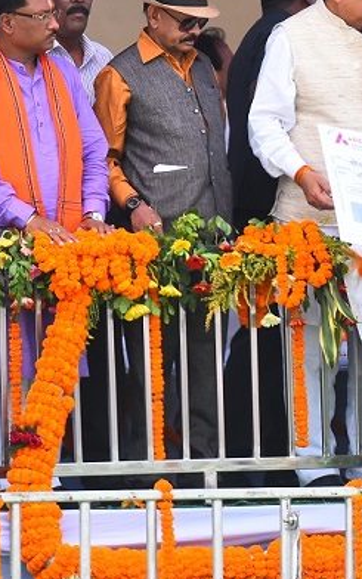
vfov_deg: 5.8
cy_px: 213
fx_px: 5714
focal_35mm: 362
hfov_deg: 3.6
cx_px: 362
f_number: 5.6
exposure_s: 1/1250
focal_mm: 116
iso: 1000
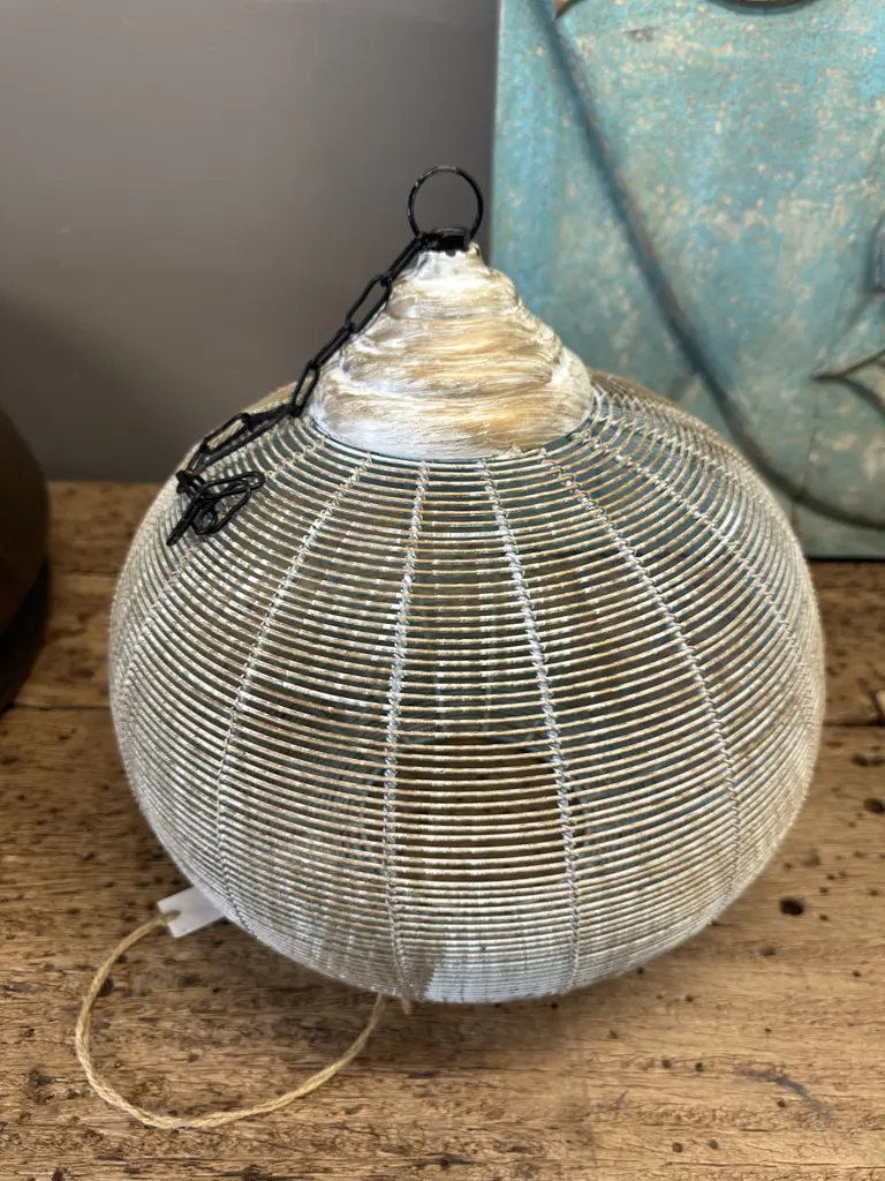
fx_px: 818
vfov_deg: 71.6
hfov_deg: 56.8
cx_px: 442
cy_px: 590
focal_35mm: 24
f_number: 1.78
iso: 125
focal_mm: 6.86
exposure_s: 1/50
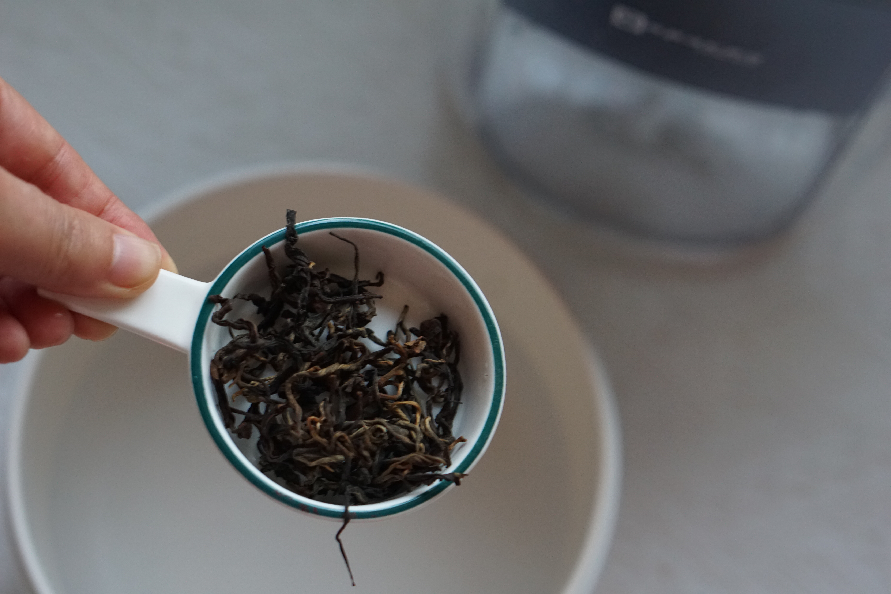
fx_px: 1856
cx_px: 446
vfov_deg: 18.2
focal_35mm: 75
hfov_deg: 27.0
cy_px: 297
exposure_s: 1/80
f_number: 3.5
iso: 1600
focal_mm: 50
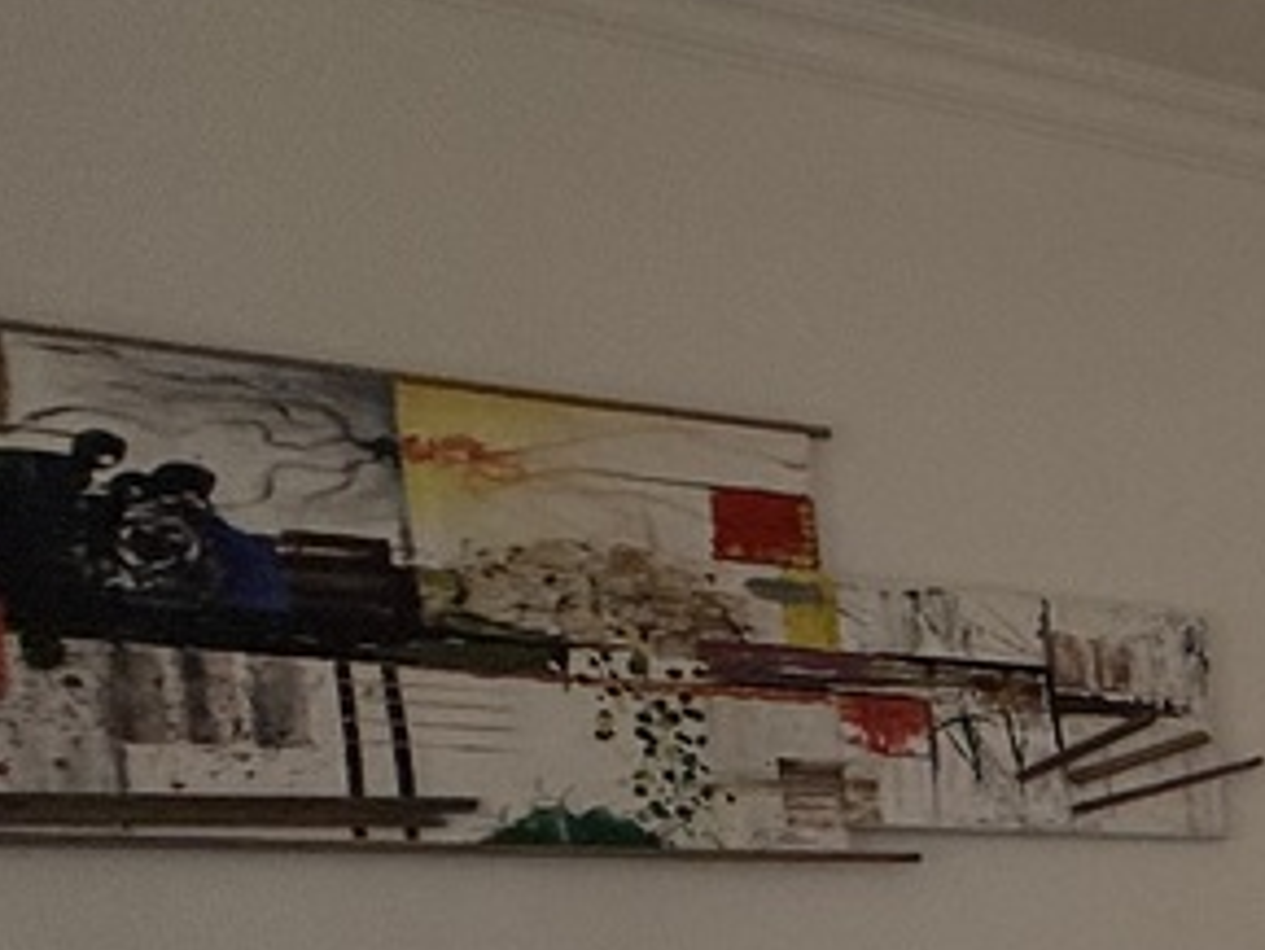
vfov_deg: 23.4
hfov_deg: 19.4
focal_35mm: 56
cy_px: 1208
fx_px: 2047
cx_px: 2519
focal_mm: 2.22
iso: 50
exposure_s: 1/301
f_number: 2.2
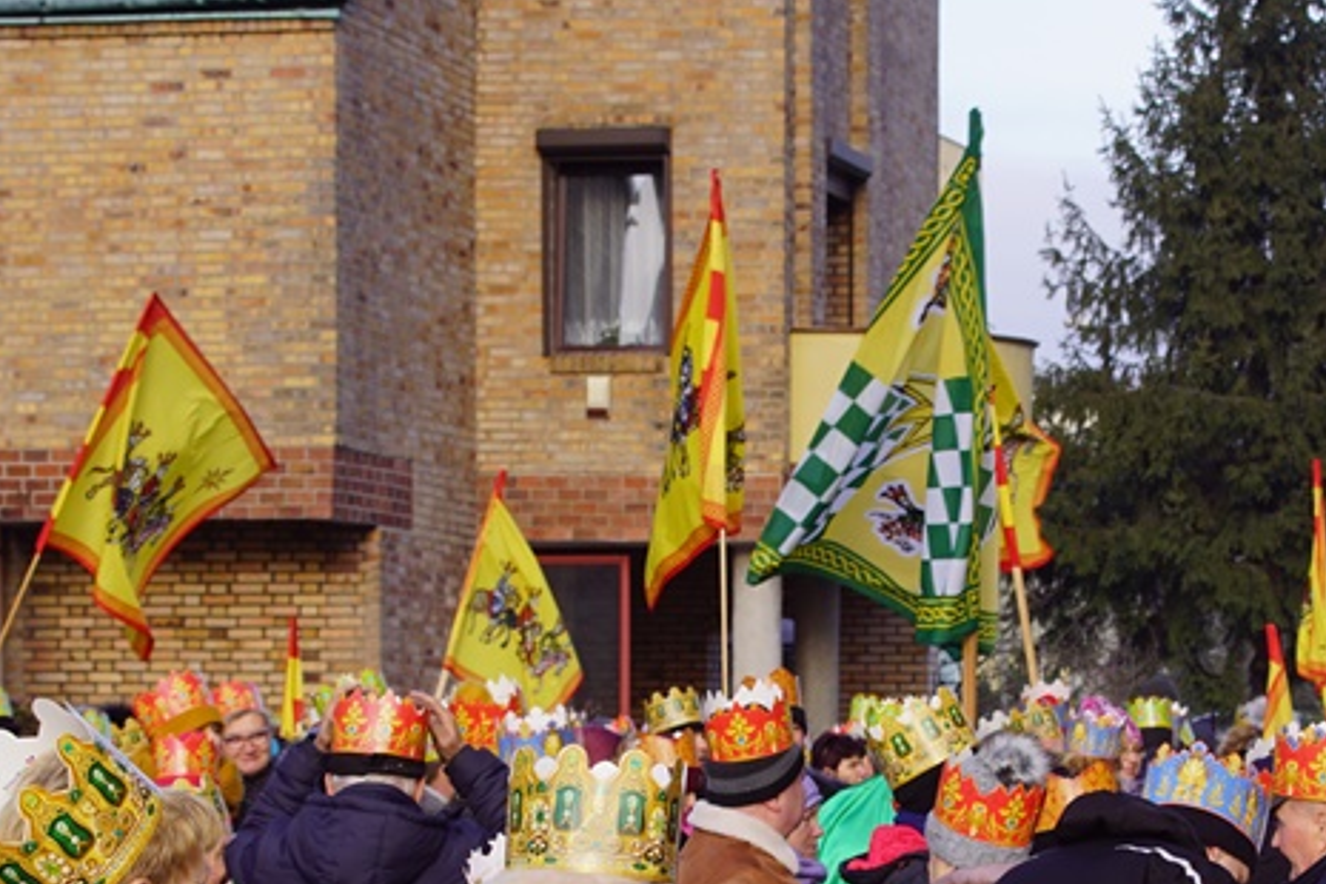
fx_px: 5343
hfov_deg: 14.1
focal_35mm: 145
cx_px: 921
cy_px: 794
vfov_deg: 9.4
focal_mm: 45
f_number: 7.1
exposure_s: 1/100
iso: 100
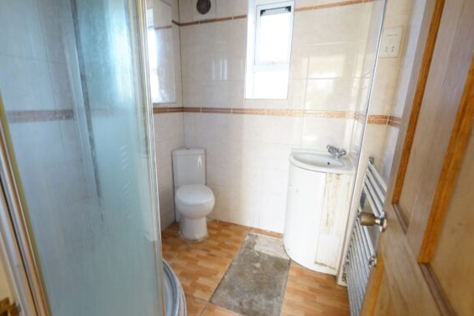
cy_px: 165
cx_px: 230
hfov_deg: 93.3
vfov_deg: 70.3
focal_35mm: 17
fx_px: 224
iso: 500
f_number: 5.6
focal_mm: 16
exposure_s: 1/8
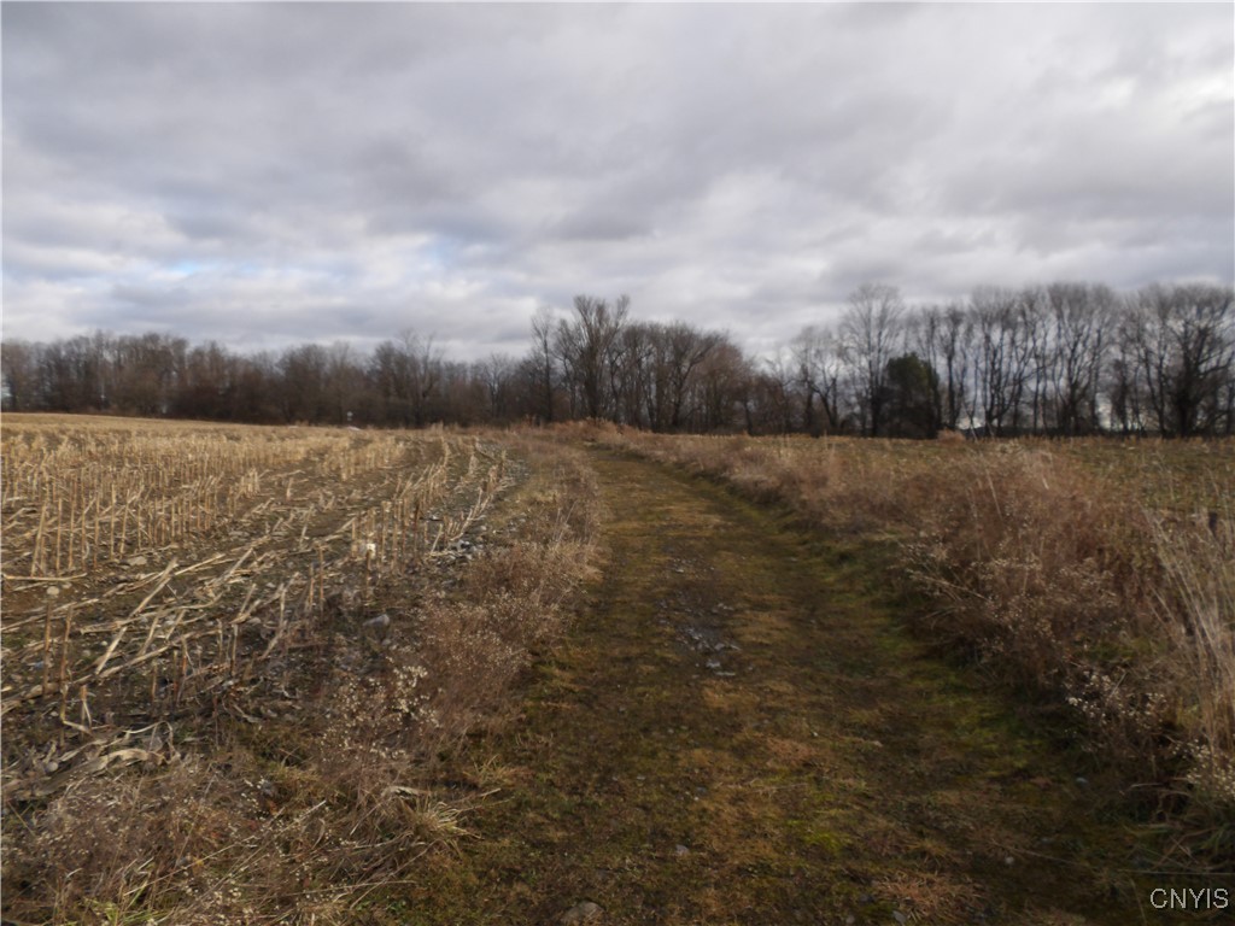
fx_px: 856
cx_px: 618
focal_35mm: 24
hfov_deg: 71.6
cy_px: 463
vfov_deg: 56.8
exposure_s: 1/258
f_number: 4.1
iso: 100
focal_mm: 4.3
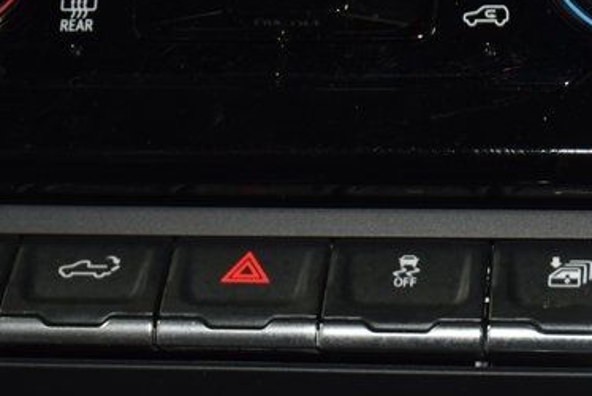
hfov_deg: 13.2
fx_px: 2567
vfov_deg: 8.8
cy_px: 280
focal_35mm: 156
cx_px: 277
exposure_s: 1/25
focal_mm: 38
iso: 640
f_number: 4.2
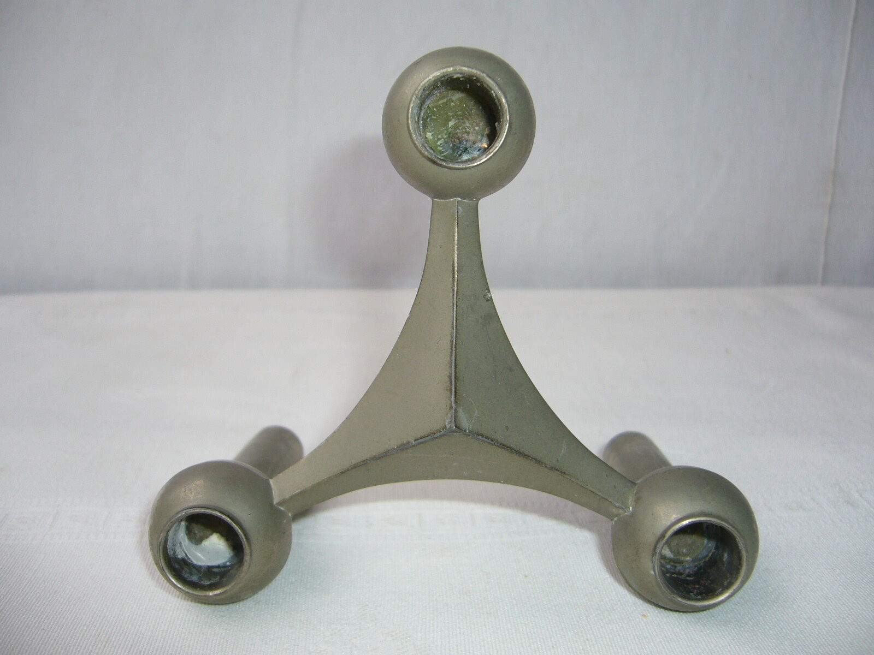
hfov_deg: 52.6
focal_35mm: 35
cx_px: 437
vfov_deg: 40.7
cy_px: 328
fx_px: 884
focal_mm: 5.8
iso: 80
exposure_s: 1/400
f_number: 2.8
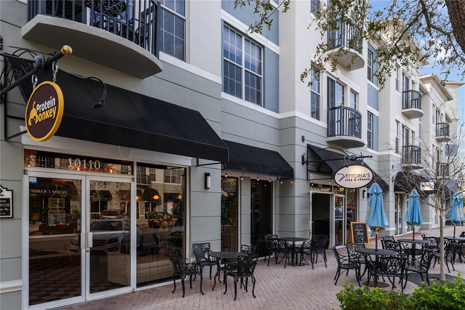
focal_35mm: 23
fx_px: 297
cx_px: 232
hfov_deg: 76.1
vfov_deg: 55.1
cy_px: 155
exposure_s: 1/80
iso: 80
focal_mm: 23
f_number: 4.5
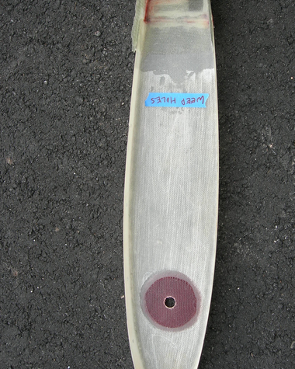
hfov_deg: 30.1
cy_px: 171
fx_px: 546
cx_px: 185
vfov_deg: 37.3
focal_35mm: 50
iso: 64
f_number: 2.8
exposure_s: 1/41.8
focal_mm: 7.8
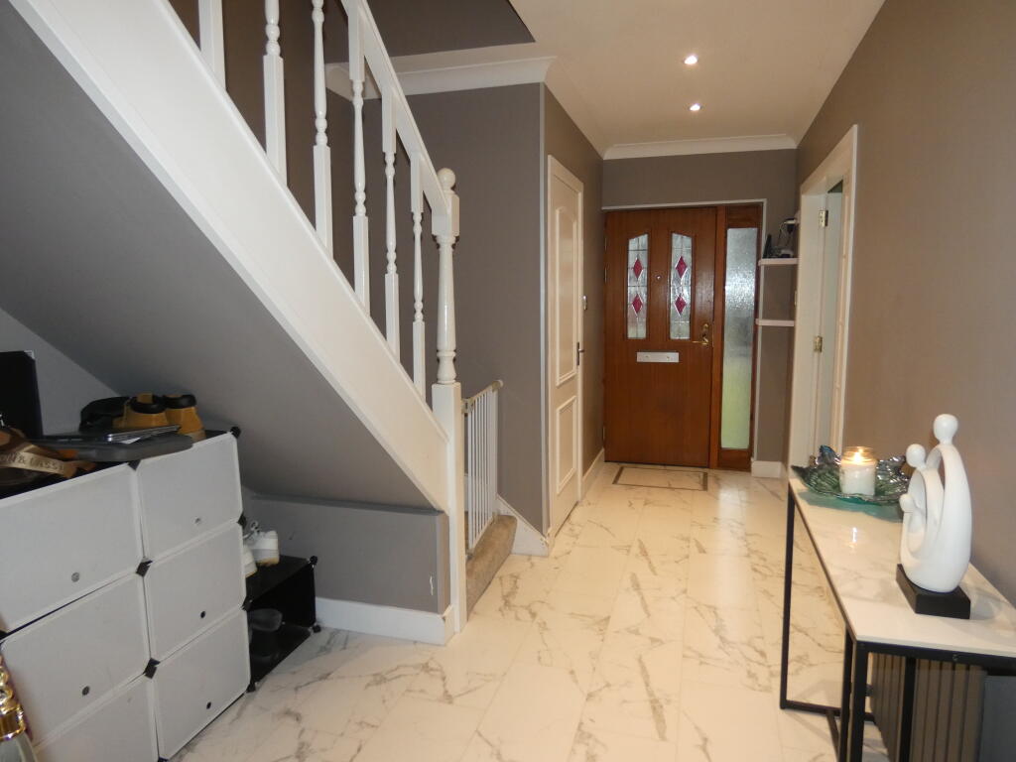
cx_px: 508
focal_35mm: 22
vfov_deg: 61.1
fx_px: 646
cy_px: 381
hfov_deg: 76.4
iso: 400
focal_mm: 3.9
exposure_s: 1/60
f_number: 2.9
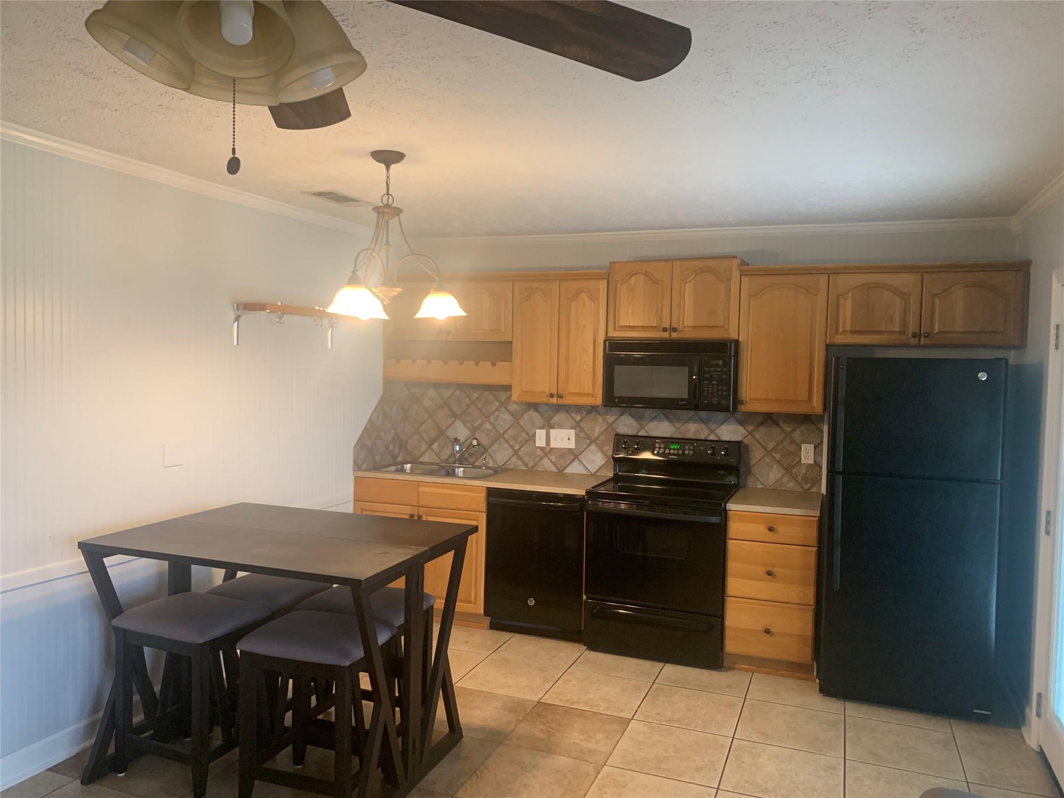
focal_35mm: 26
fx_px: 799
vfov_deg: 53.1
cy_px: 399
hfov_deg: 67.3
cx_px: 532
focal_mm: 4.25
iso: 125
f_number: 1.8
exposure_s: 1/60
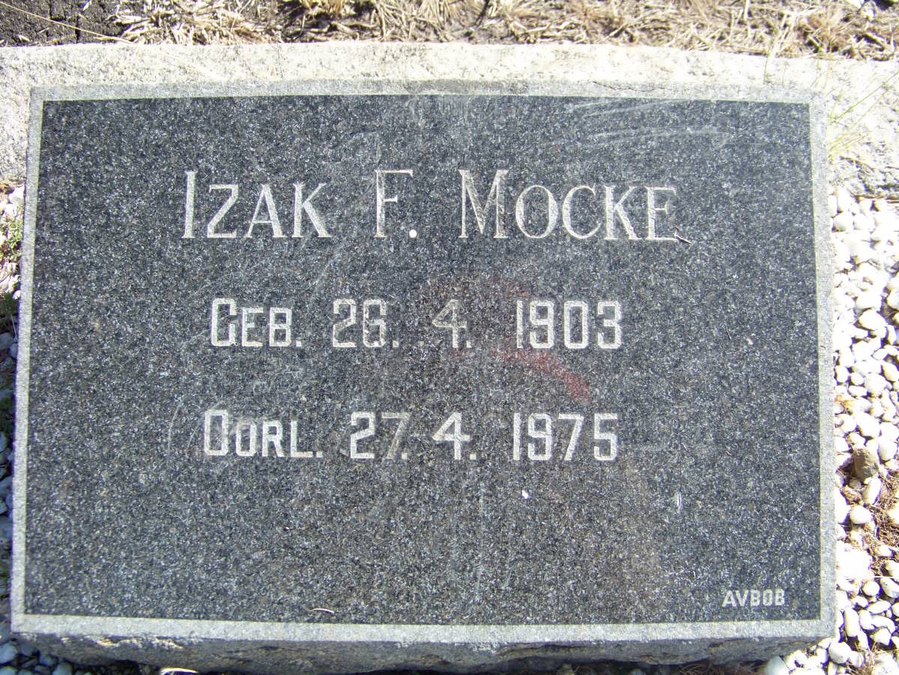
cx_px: 450
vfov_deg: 39.7
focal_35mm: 36
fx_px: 935
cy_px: 338
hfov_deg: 51.4
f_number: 2.8
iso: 64
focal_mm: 5.85
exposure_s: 1/320
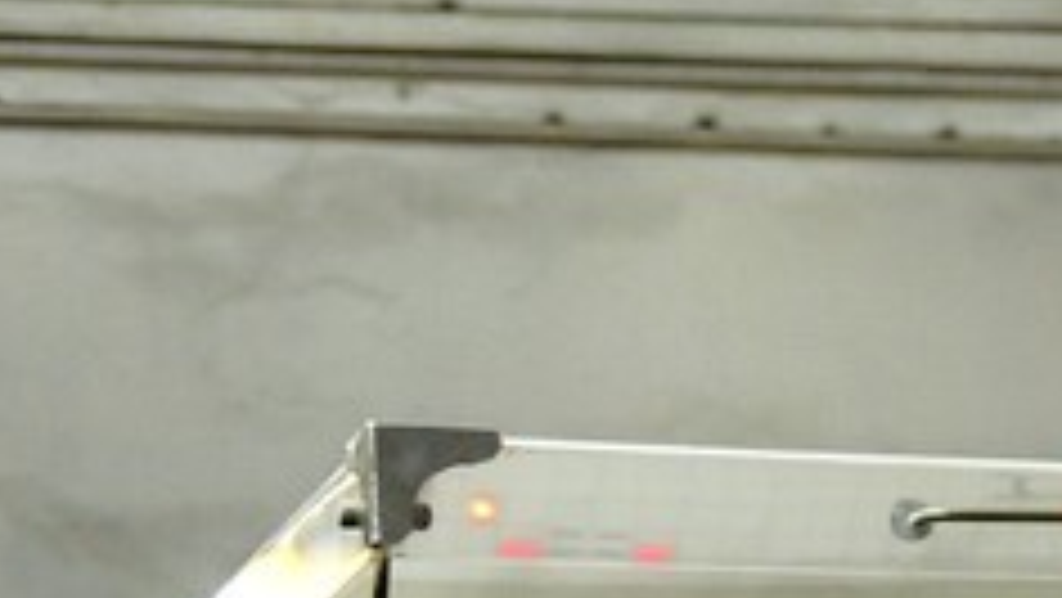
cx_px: 3267
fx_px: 6198
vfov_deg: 5.4
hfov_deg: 8.2
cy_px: 1174
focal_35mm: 220
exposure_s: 1/50
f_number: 4
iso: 1600
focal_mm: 31
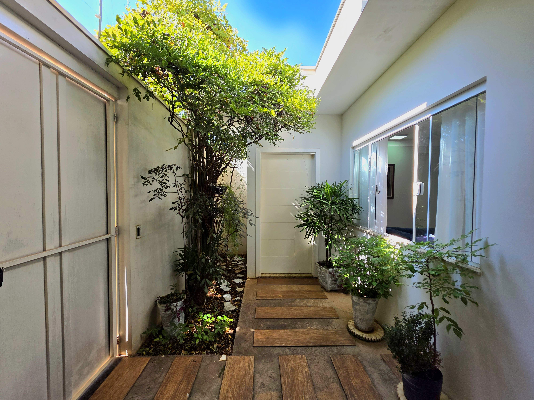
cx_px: 267
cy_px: 200
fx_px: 201
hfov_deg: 106.2
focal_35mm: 13
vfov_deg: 89.9
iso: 40
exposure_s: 1/250
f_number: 1.9
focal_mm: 2.2
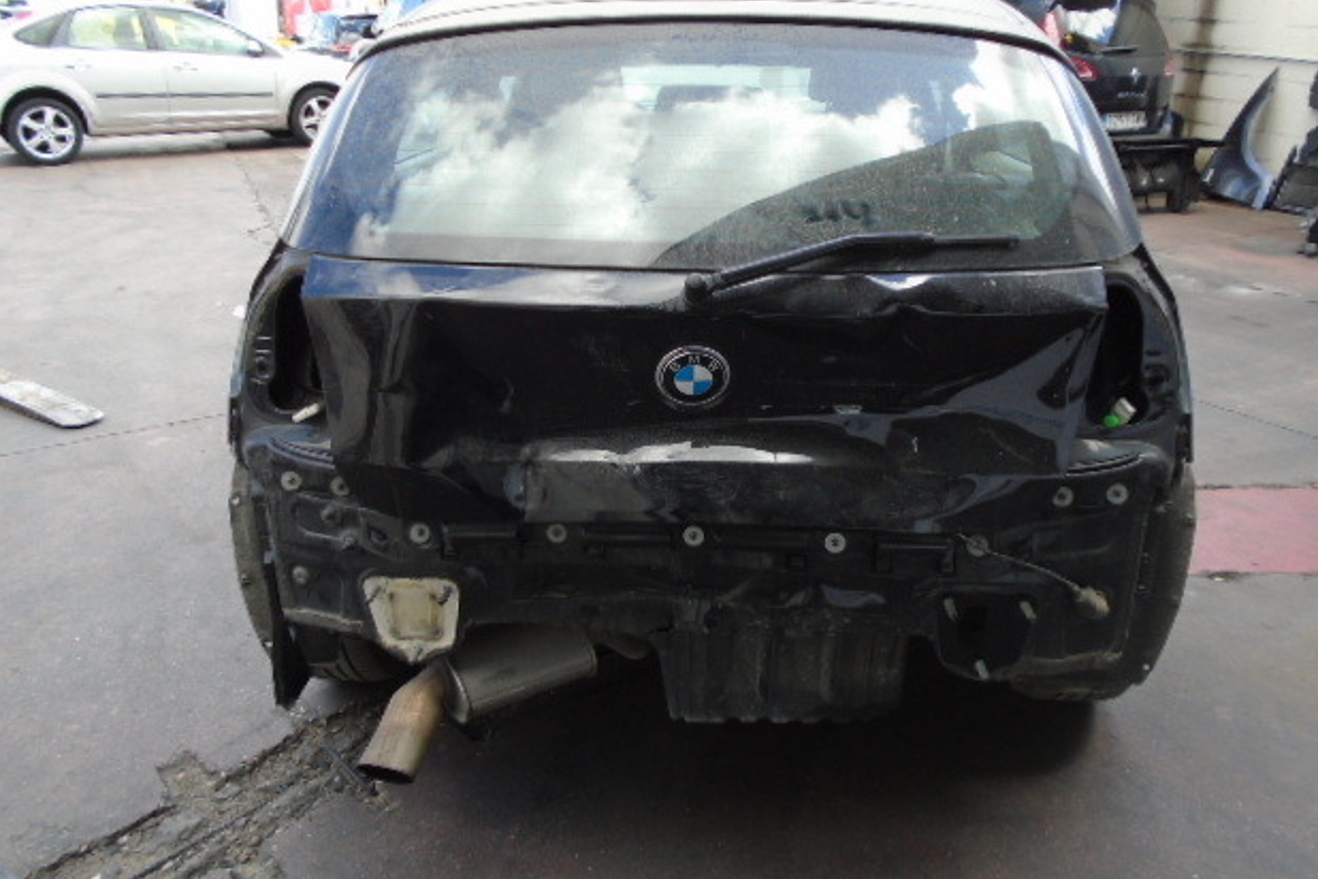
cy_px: 382
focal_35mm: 28
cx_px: 680
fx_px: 1025
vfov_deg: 46.3
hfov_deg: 65.5
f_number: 3.2
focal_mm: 4.6
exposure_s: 1/125
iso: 100
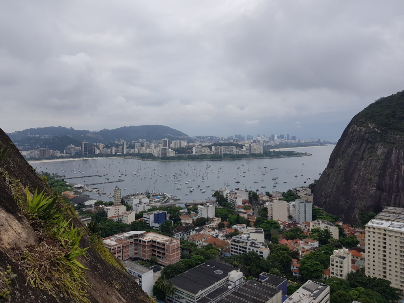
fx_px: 303
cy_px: 152
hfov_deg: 67.3
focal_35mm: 26
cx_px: 202
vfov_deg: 53.1
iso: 40
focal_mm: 4.2
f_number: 1.7
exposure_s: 1/490
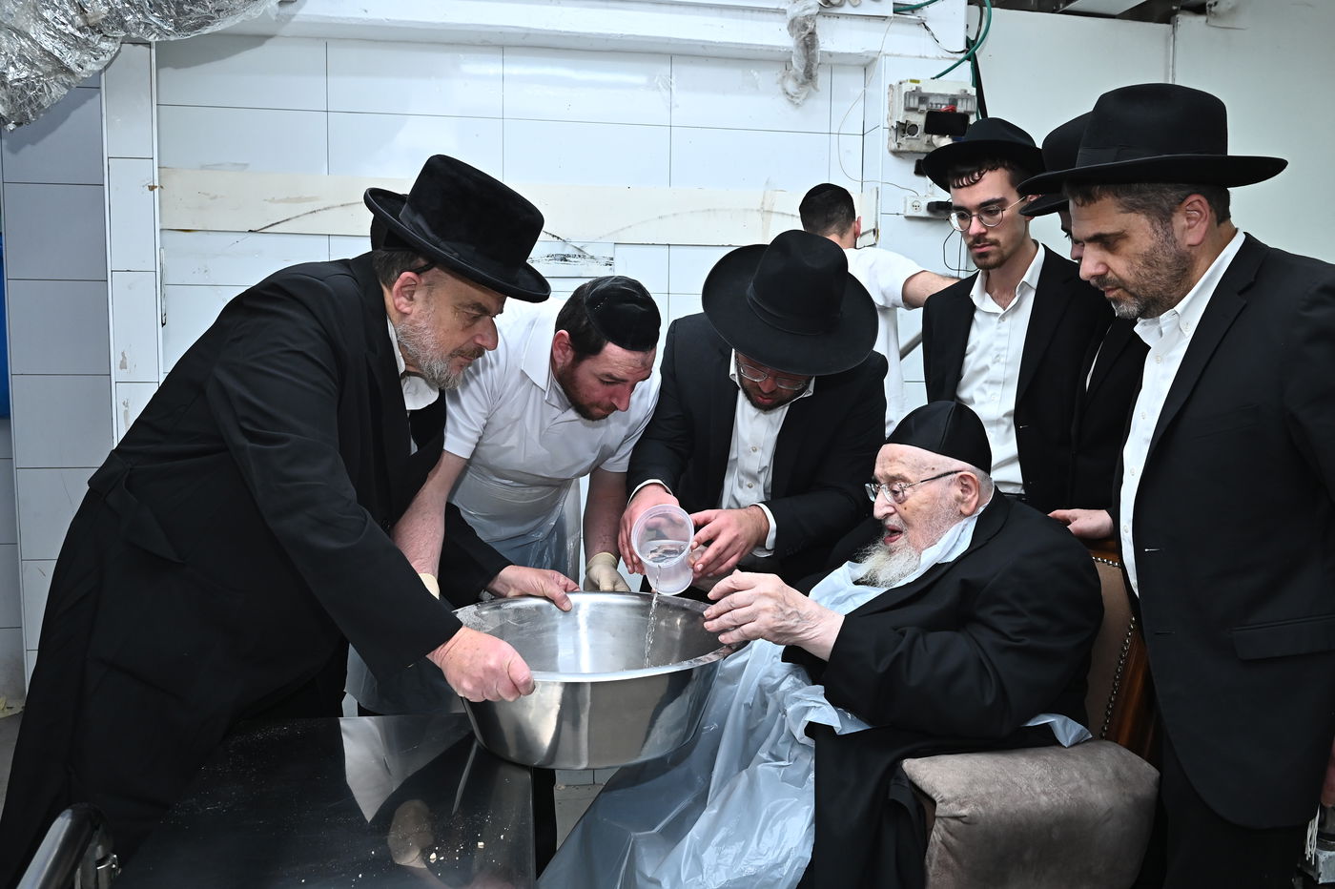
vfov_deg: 46.4
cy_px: 444
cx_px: 668
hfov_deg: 65.5
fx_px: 1038
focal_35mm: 28
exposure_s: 1/200
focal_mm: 28
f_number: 7.1
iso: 1600
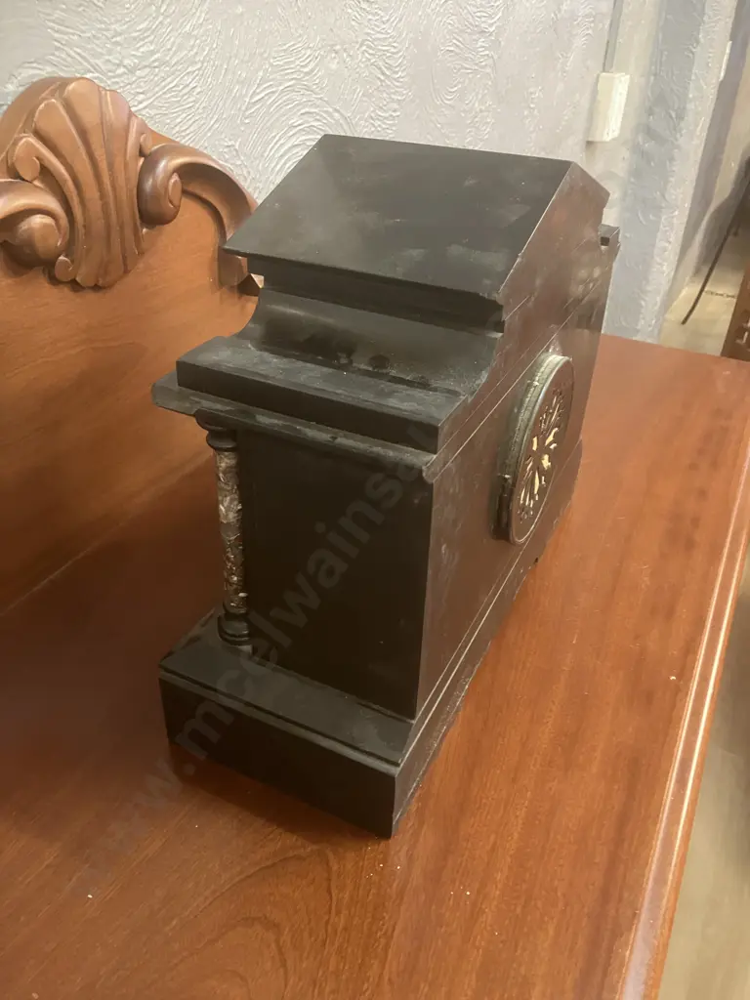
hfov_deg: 49.7
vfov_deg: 63.4
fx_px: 809
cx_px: 375
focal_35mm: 28
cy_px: 500
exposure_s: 1/25
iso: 320
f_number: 1.8
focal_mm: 3.99
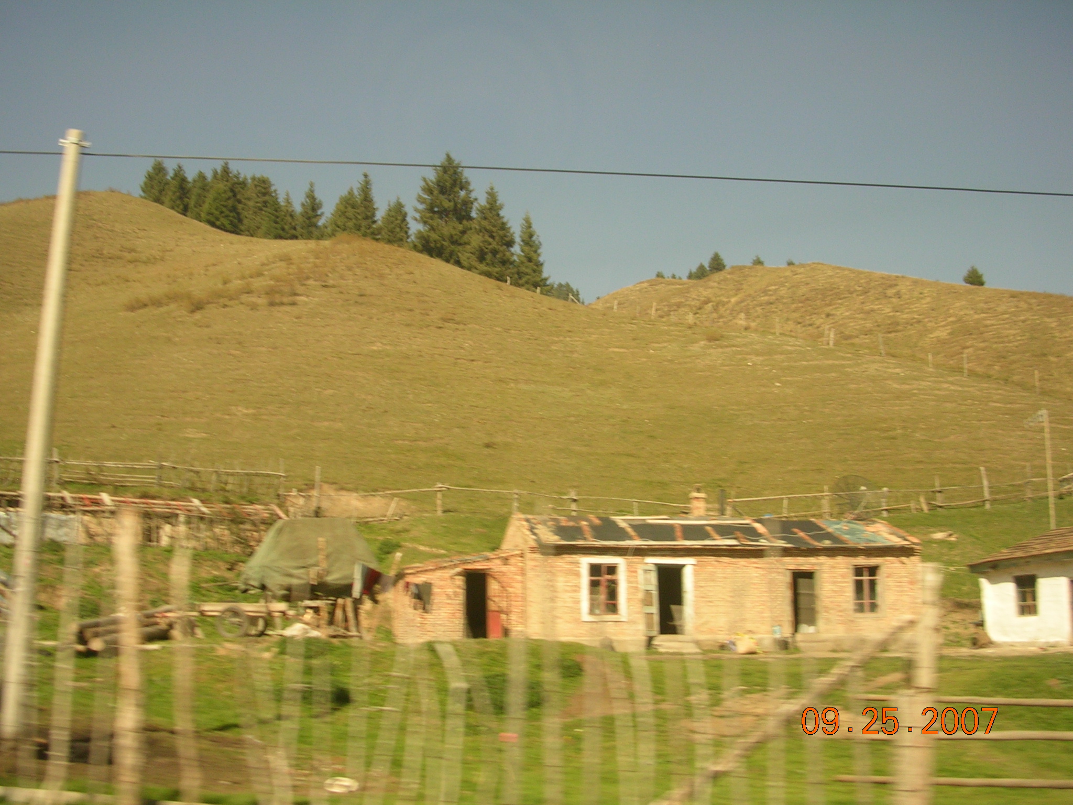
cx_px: 536
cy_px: 402
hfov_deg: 49.0
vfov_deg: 37.7
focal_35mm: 38
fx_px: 1178
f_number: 2.8
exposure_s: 1/125
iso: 50
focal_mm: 5.8
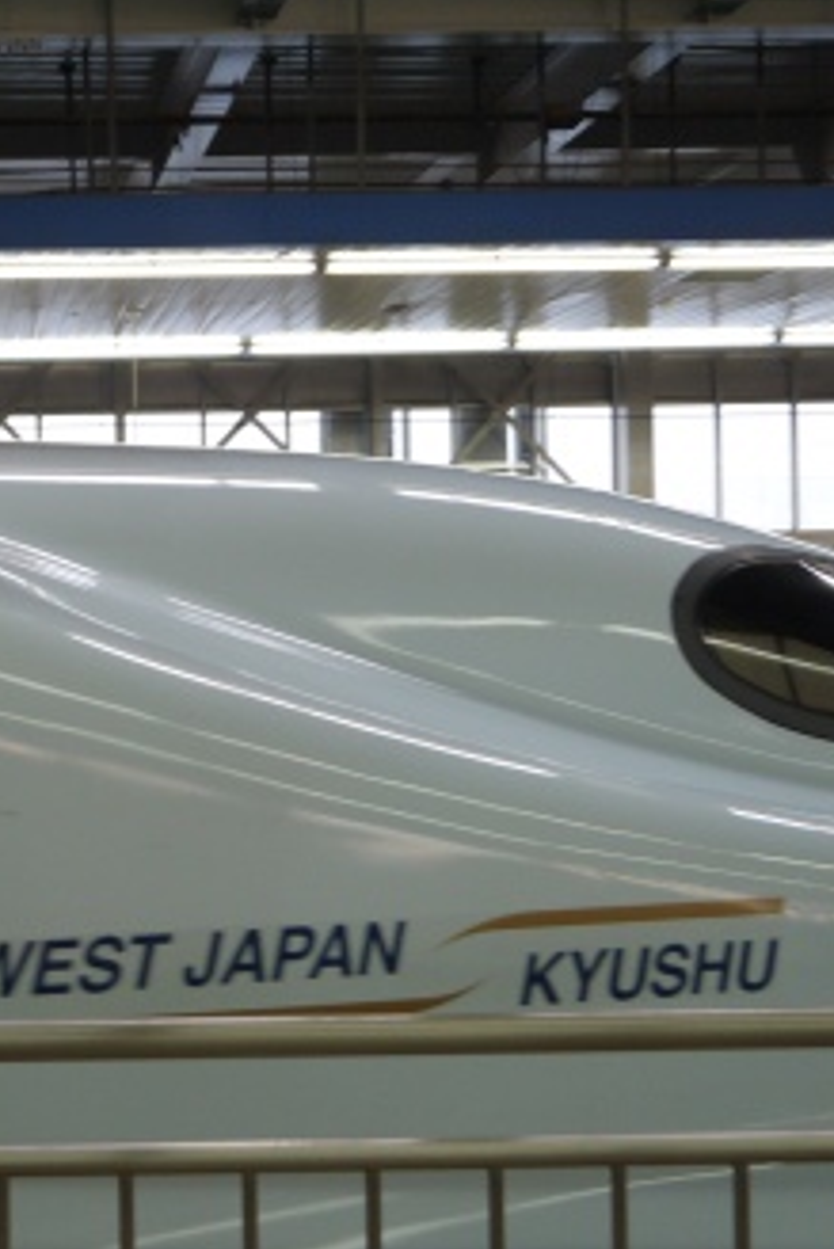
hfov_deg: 24.1
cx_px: 23
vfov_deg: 36.9
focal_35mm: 54
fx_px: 1874
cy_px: 613
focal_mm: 19
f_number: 4.3
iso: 400
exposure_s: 1/125
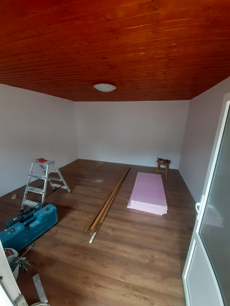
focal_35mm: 13
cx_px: 115
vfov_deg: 106.2
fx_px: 115
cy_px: 153
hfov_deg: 89.9
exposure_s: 1/50
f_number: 2.2
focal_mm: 1.13
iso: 160
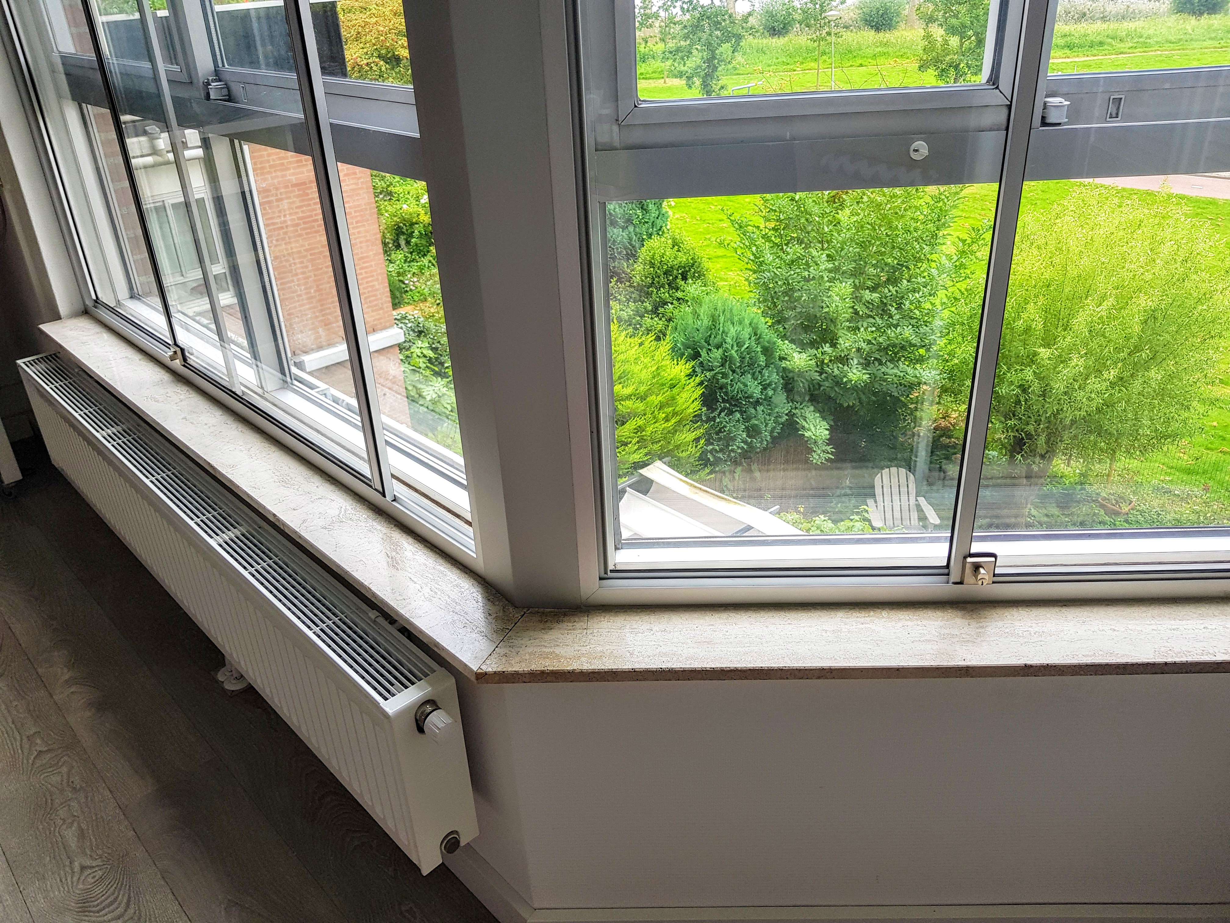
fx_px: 924
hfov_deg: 67.3
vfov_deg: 53.1
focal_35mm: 26
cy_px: 462
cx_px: 615
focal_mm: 4.2
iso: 40
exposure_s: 1/115
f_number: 1.7
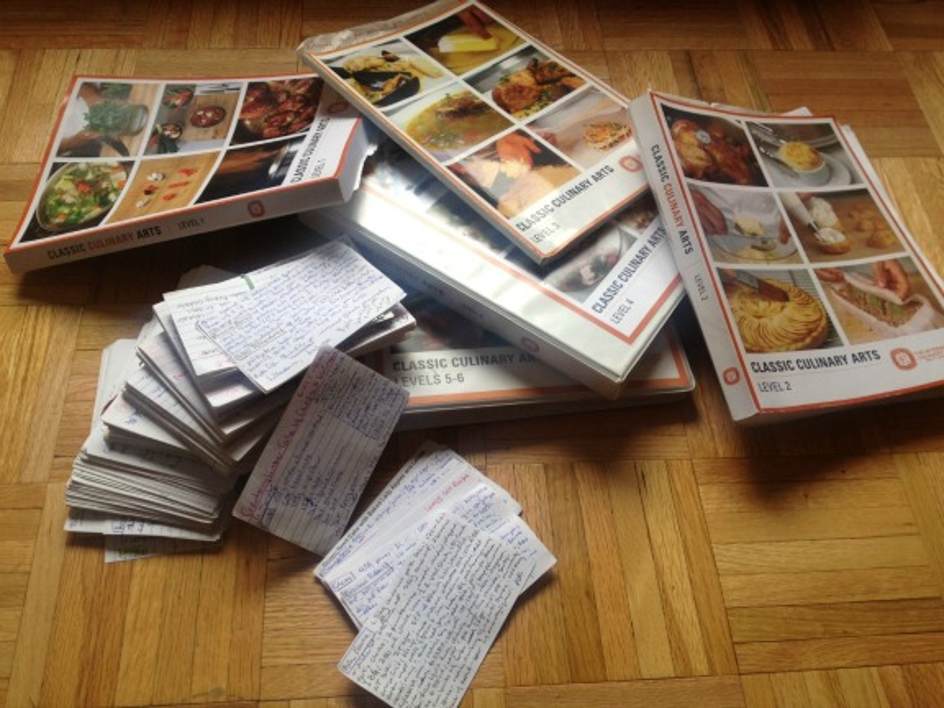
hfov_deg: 52.6
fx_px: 954
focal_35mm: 35
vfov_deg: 40.7
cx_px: 472
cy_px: 354
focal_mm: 4.28
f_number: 2.4
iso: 50
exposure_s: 1/60
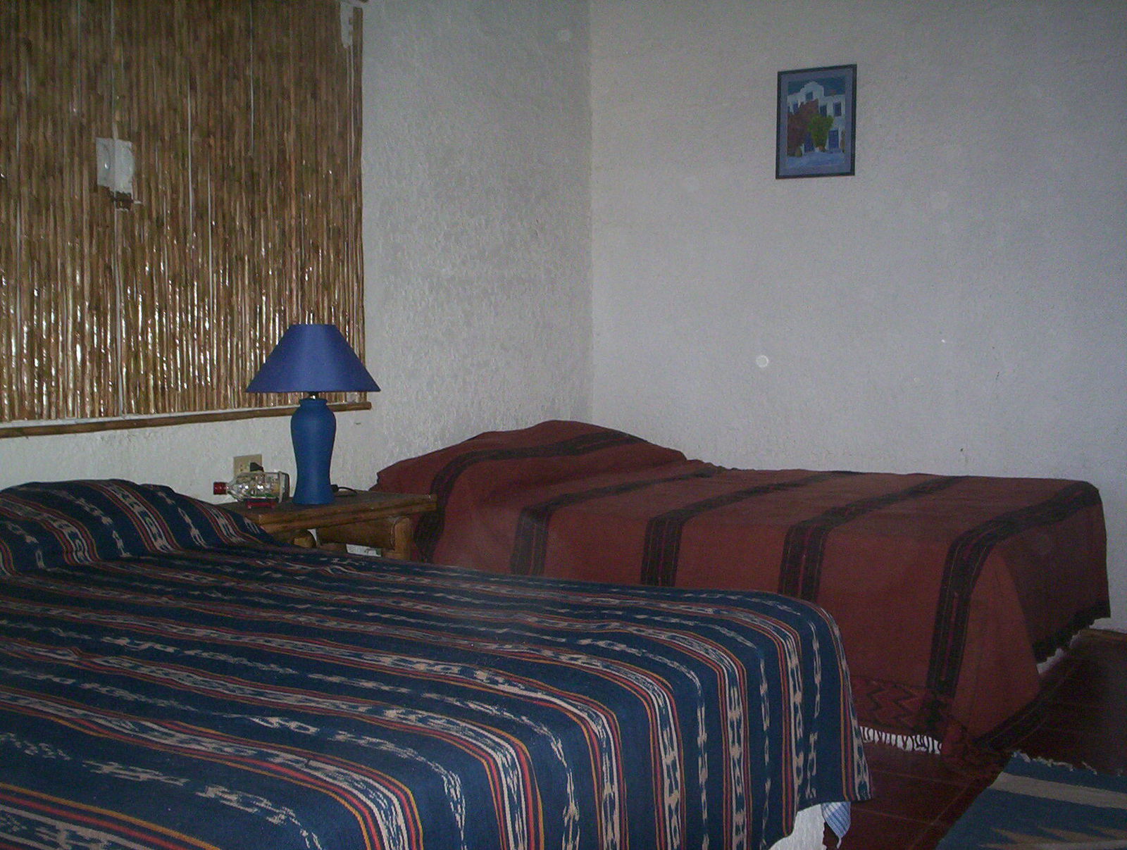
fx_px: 1240
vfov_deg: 37.9
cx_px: 564
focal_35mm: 38
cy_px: 425
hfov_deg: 48.9
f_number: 4.5
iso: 140
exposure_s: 1/60
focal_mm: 4.99
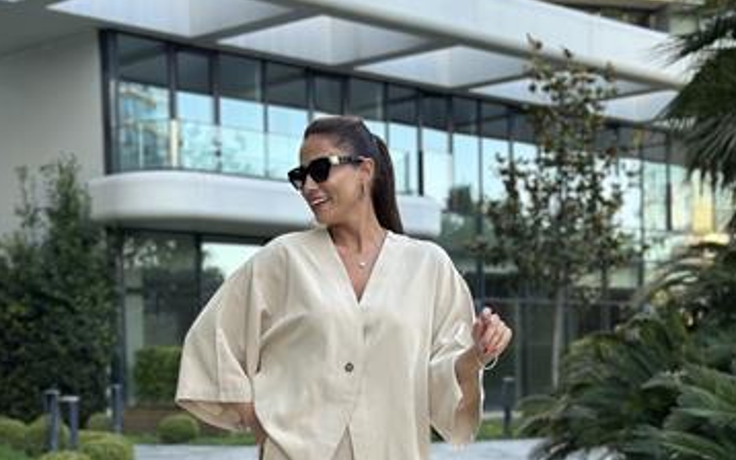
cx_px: 349
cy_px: 405
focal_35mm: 72
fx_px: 1445
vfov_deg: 17.9
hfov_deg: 28.6
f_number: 1.78
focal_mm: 6.86
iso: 80
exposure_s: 1/272
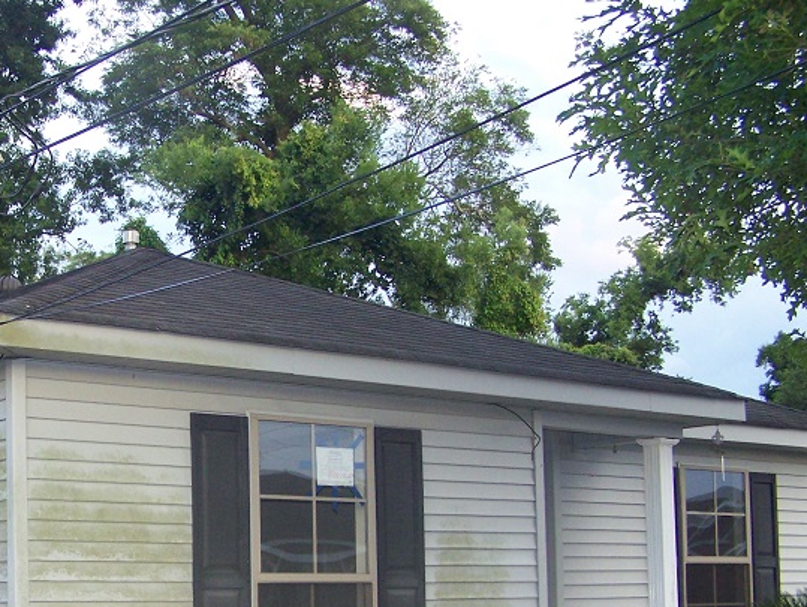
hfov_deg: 29.1
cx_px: 162
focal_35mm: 65
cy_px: 498
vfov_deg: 22.3
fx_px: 1516
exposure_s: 1/160
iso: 160
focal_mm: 6.3
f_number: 2.8
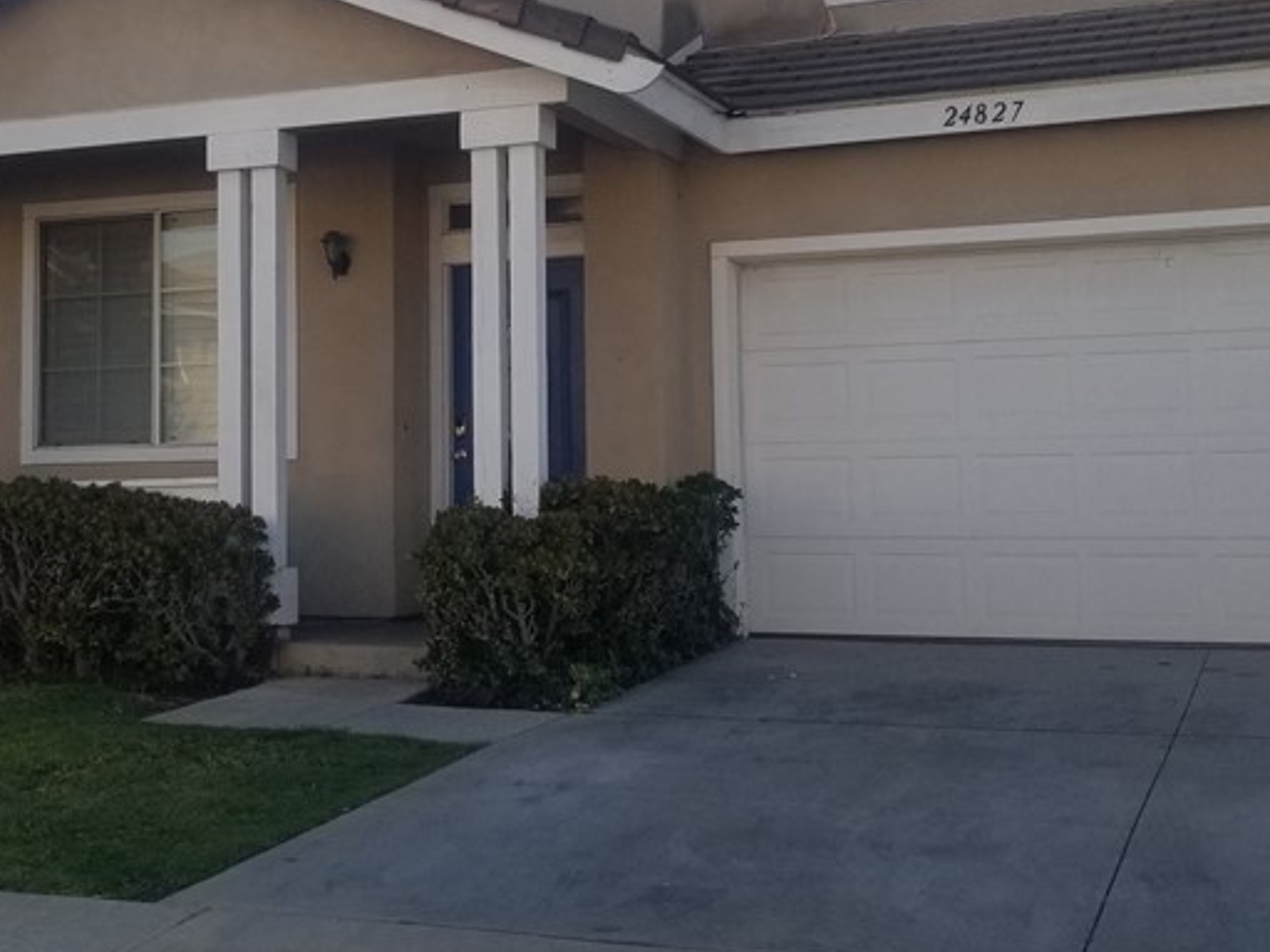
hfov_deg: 36.2
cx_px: 360
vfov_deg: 27.9
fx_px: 1908
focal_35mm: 52
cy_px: 347
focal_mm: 4.3
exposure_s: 1/1852
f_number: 1.7
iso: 50
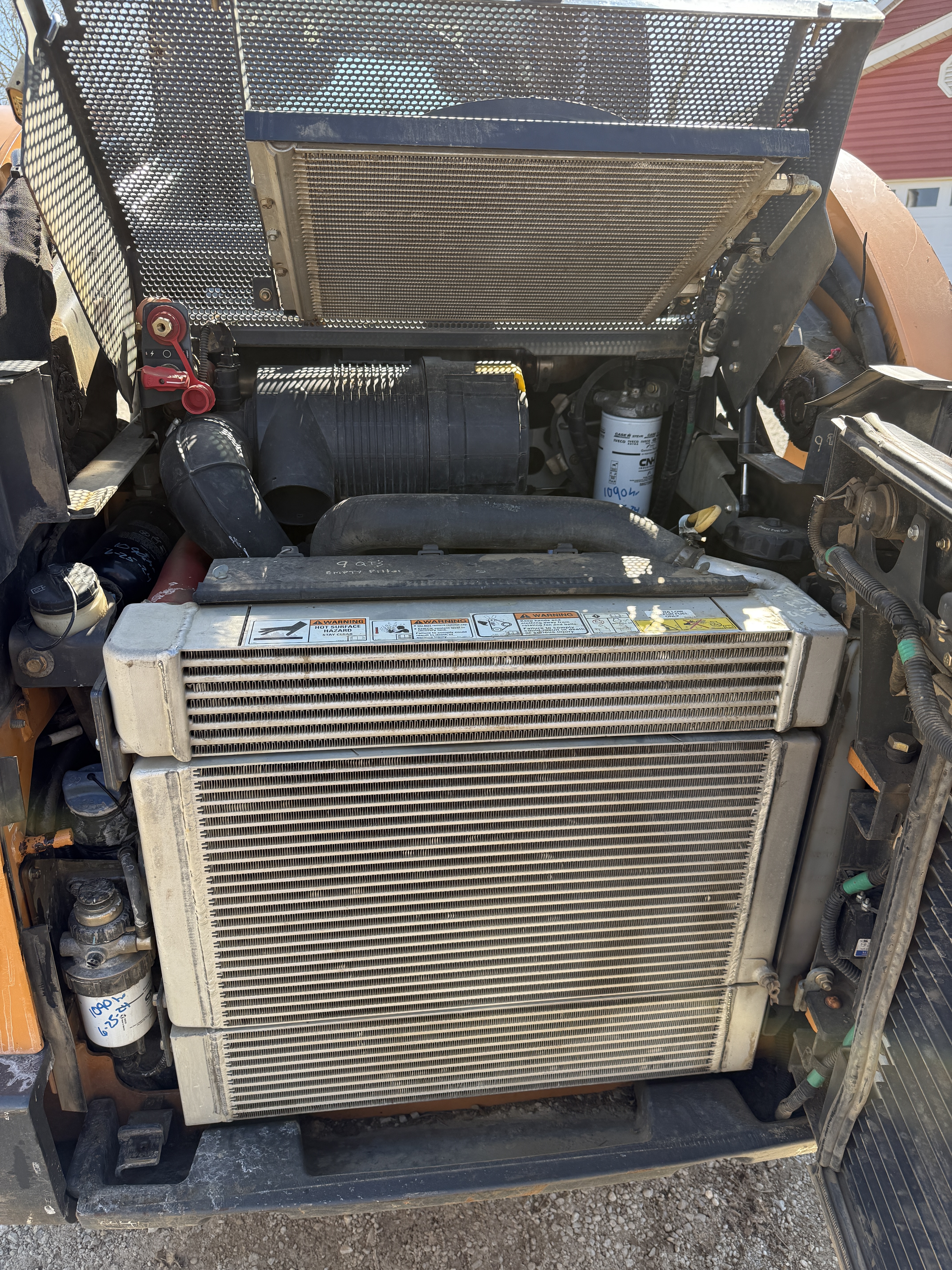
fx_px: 880
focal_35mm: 24
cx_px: 476
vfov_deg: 71.6
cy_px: 635
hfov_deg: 56.8
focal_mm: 6.76
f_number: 1.78
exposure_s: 1/780
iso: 100
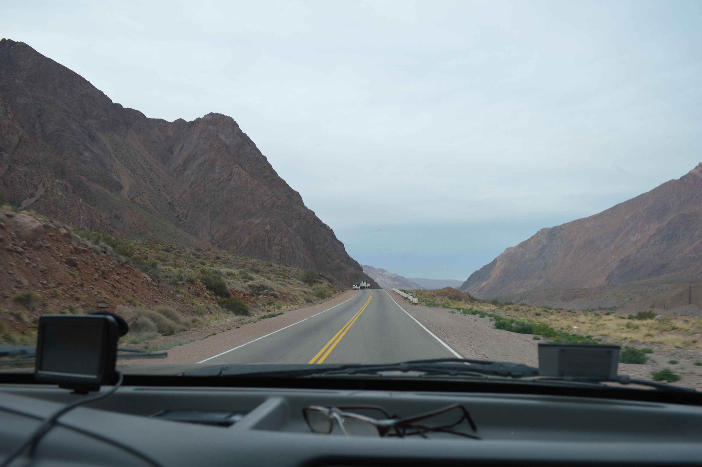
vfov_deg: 47.8
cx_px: 351
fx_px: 526
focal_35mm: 27
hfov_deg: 67.4
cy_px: 234
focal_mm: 18
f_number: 5.6
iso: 180
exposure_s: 1/125
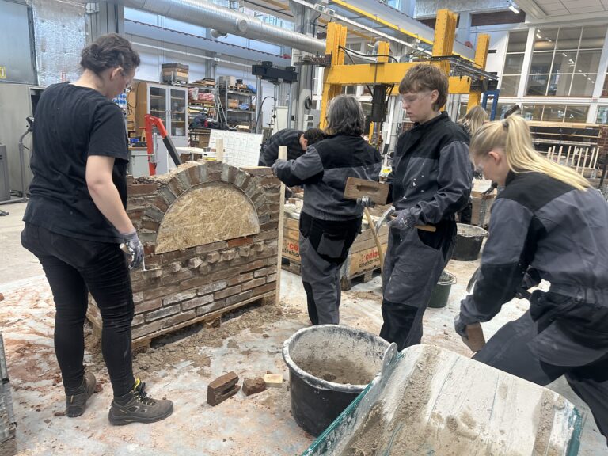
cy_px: 228
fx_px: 422
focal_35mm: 24
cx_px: 304
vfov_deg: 56.8
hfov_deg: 71.6
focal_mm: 6.86
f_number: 1.78
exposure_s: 1/100
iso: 160
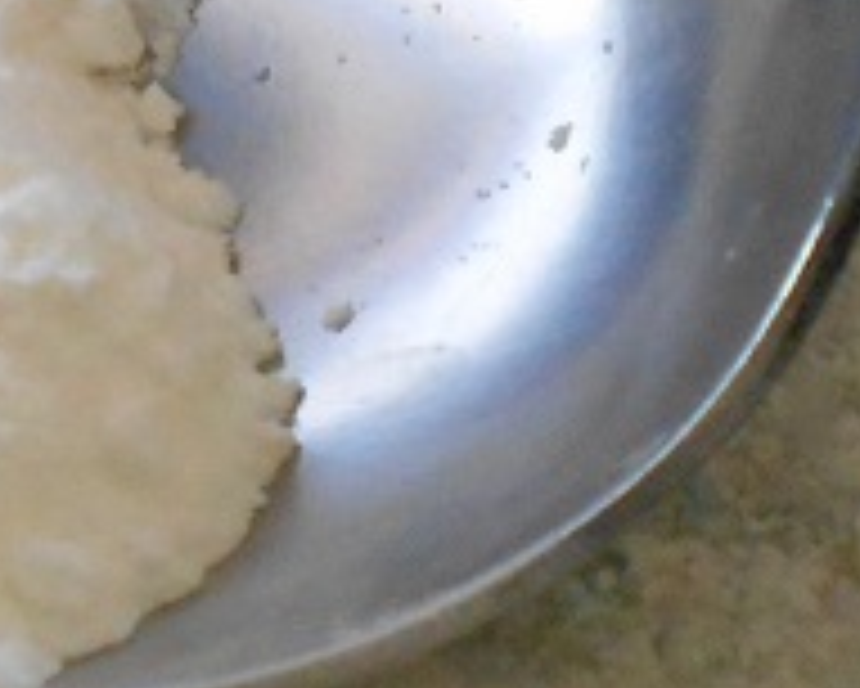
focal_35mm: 136
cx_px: 905
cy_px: 238
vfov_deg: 11.3
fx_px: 3463
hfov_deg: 13.9
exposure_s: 1/160
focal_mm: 4.6
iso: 800
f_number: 3.2
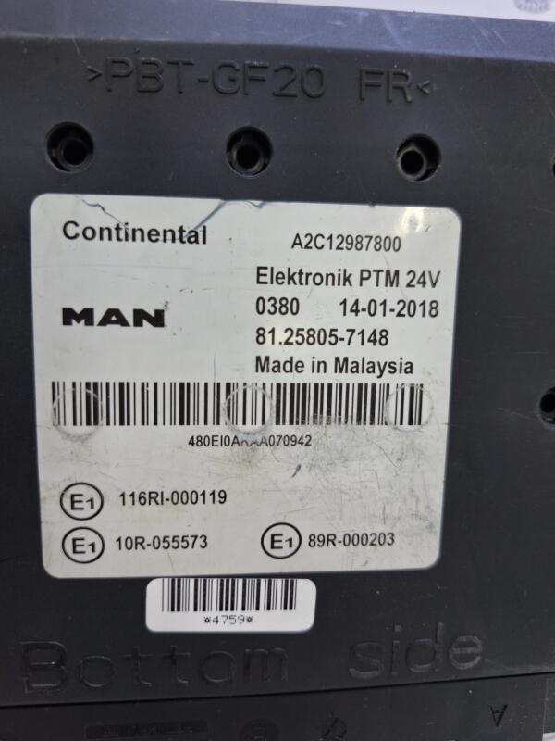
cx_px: 278
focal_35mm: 23
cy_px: 370
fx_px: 492
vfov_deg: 73.9
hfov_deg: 58.9
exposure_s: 1/50
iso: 80
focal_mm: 5.54
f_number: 1.8
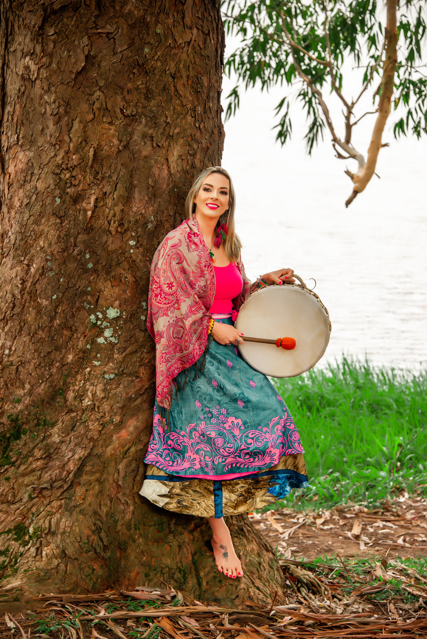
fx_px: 2222
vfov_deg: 16.4
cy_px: 320
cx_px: 214
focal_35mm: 125
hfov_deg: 11.0
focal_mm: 125
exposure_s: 1/500
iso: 800
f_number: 5.6
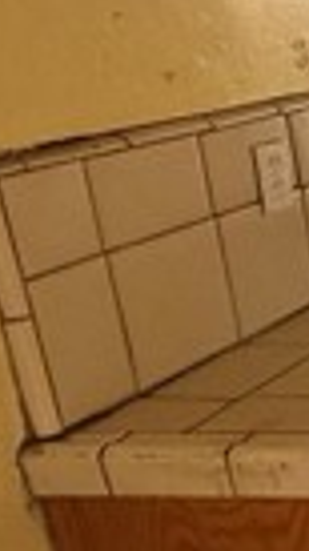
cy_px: 237
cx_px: 963
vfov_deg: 29.7
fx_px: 1035
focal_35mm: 71
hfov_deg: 10.6
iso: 160
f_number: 2.2
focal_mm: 2.22
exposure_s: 1/99
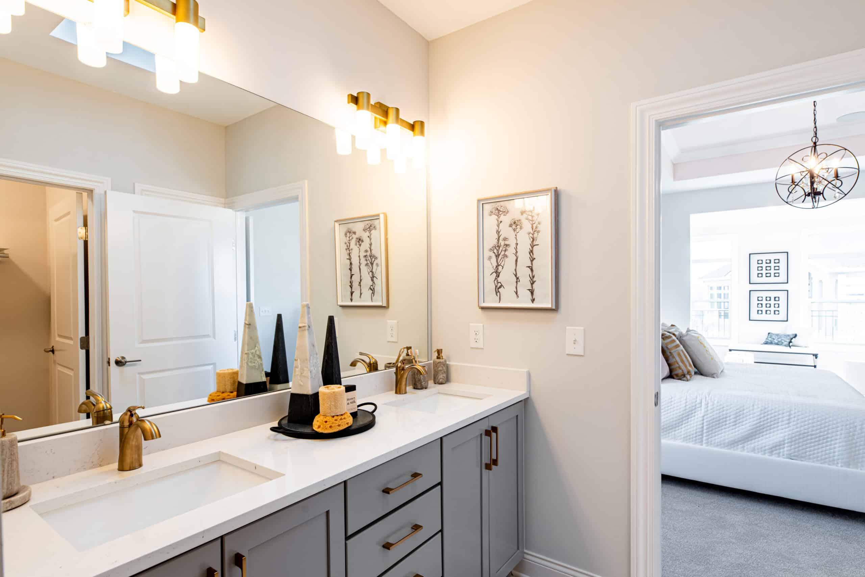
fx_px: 457
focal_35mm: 19
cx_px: 432
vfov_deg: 64.6
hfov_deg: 86.9
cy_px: 288
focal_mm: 19
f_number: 8
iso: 200
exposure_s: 1/125
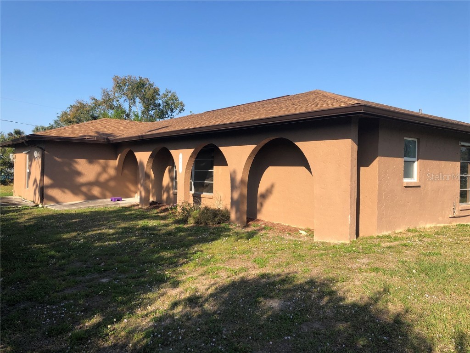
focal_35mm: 28
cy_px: 176
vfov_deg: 49.7
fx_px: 380
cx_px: 235
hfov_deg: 63.4
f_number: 1.8
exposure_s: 1/1412
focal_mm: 4
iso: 20
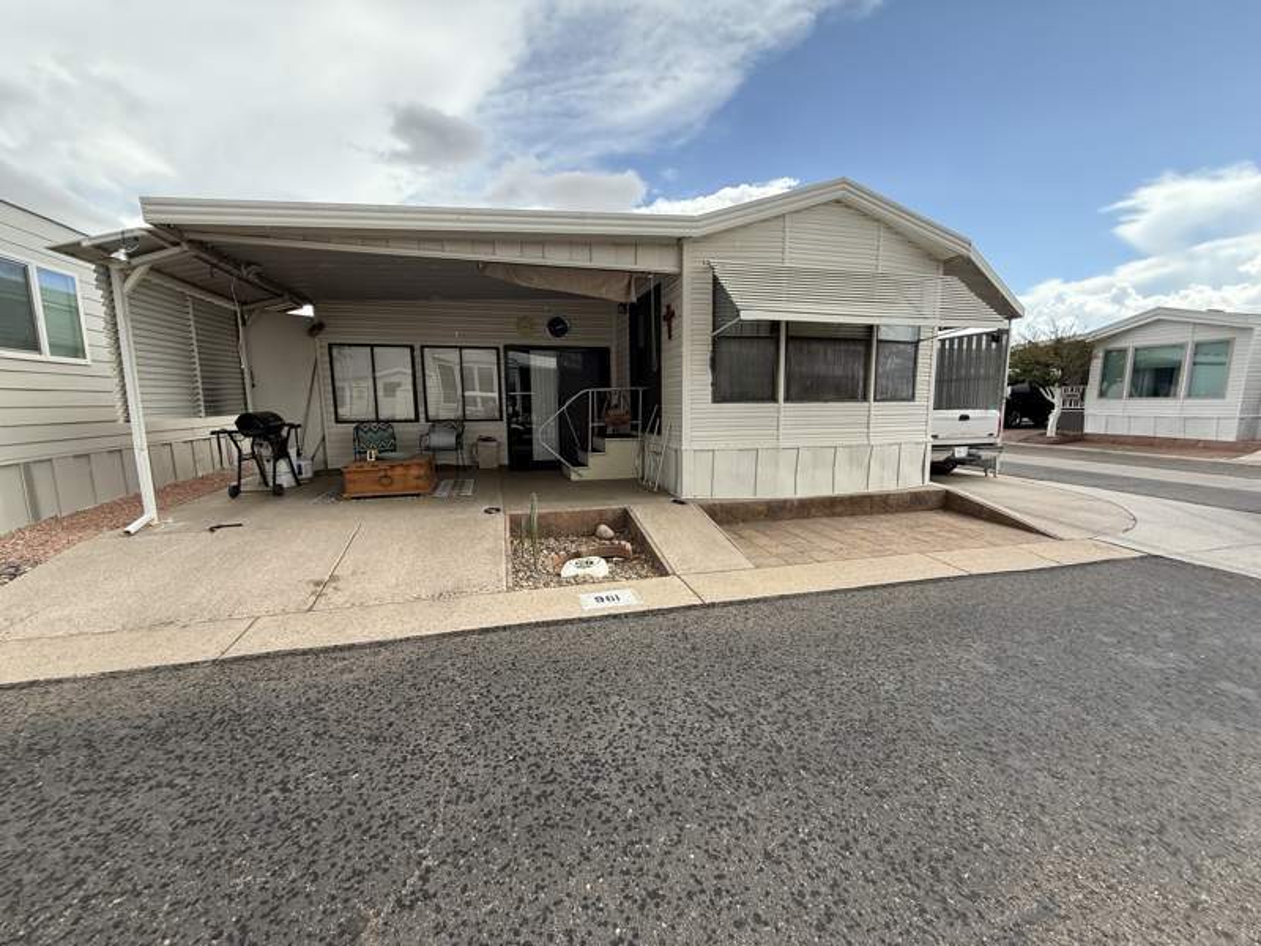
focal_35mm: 14
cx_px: 630
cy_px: 473
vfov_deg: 85.7
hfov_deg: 102.1
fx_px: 510
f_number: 2.2
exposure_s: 1/679
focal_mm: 2.22
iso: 50
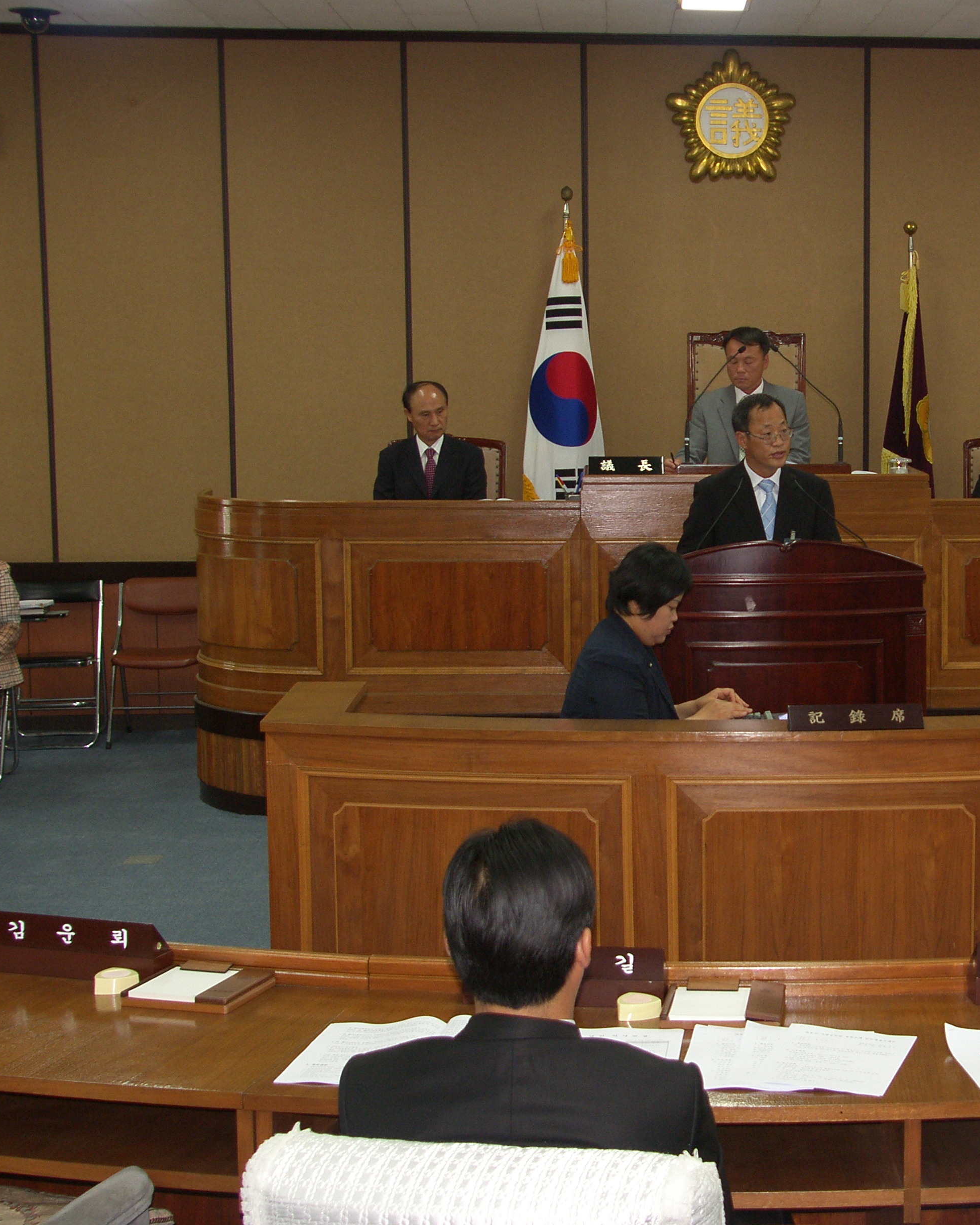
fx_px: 2139
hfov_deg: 25.4
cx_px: 784
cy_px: 612
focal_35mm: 59
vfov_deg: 32.0
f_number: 2.5
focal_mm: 11.5
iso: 100
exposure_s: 1/50
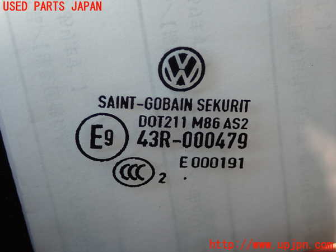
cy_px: 126
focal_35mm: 71
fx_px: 689
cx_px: 168
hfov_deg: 27.4
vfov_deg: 20.7
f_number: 3.9
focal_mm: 12.73
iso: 200
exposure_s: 1/125
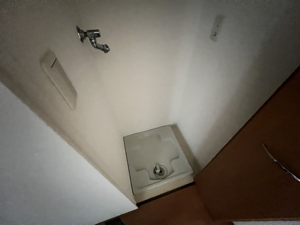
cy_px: 112
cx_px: 150
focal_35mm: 13
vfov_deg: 89.9
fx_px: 113
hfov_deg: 106.2
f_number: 1.8
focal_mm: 1.57
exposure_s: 1/15
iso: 2500
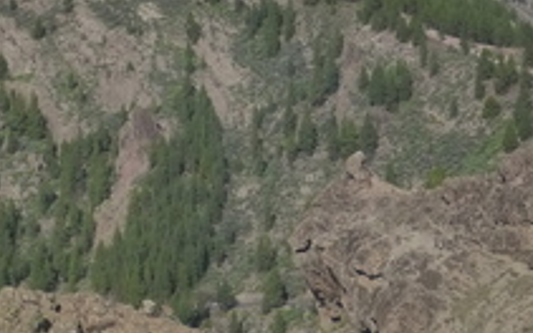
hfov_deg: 15.0
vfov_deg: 9.4
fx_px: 2020
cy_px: 40
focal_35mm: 139
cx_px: 330
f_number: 4.5
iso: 400
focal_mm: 7.9
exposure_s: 1/2000
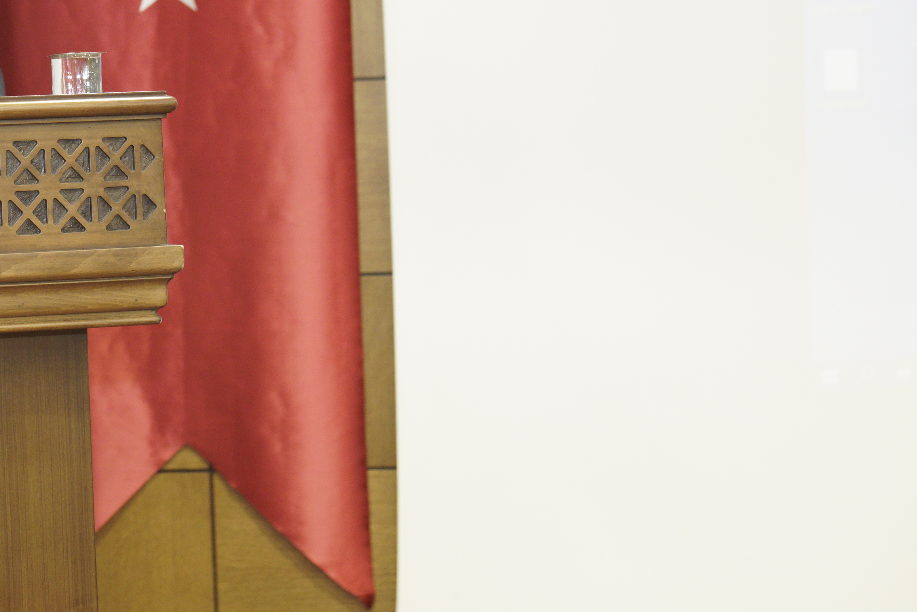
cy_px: 152
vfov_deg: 11.8
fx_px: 2955
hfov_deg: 17.3
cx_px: 44
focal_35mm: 116
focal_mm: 52
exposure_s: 1/125
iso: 2000
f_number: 2.8
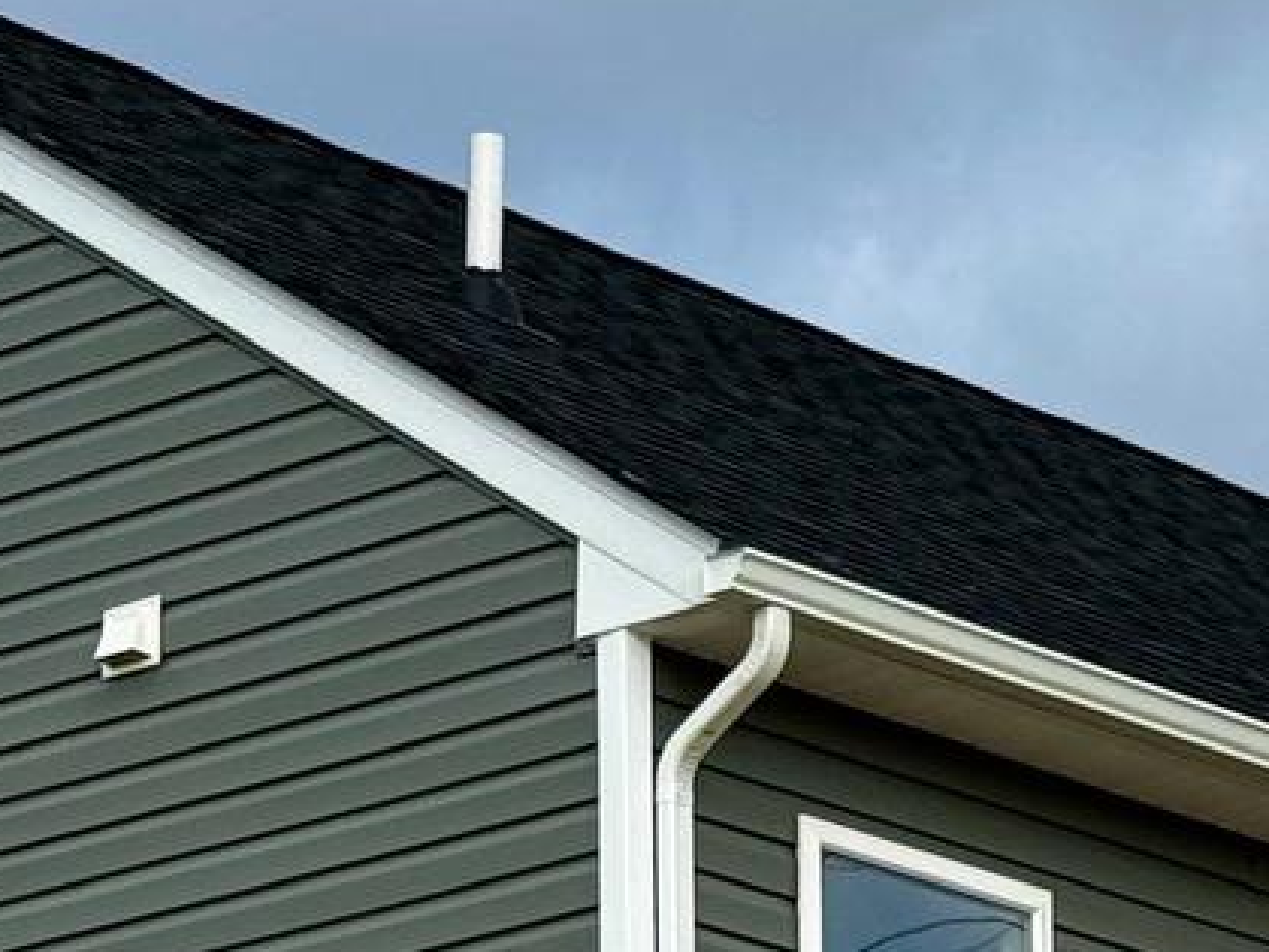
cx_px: 801
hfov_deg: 8.5
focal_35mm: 234
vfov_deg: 6.2
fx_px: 8578
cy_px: 1705
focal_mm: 6.86
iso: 64
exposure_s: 1/2717
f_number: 1.78
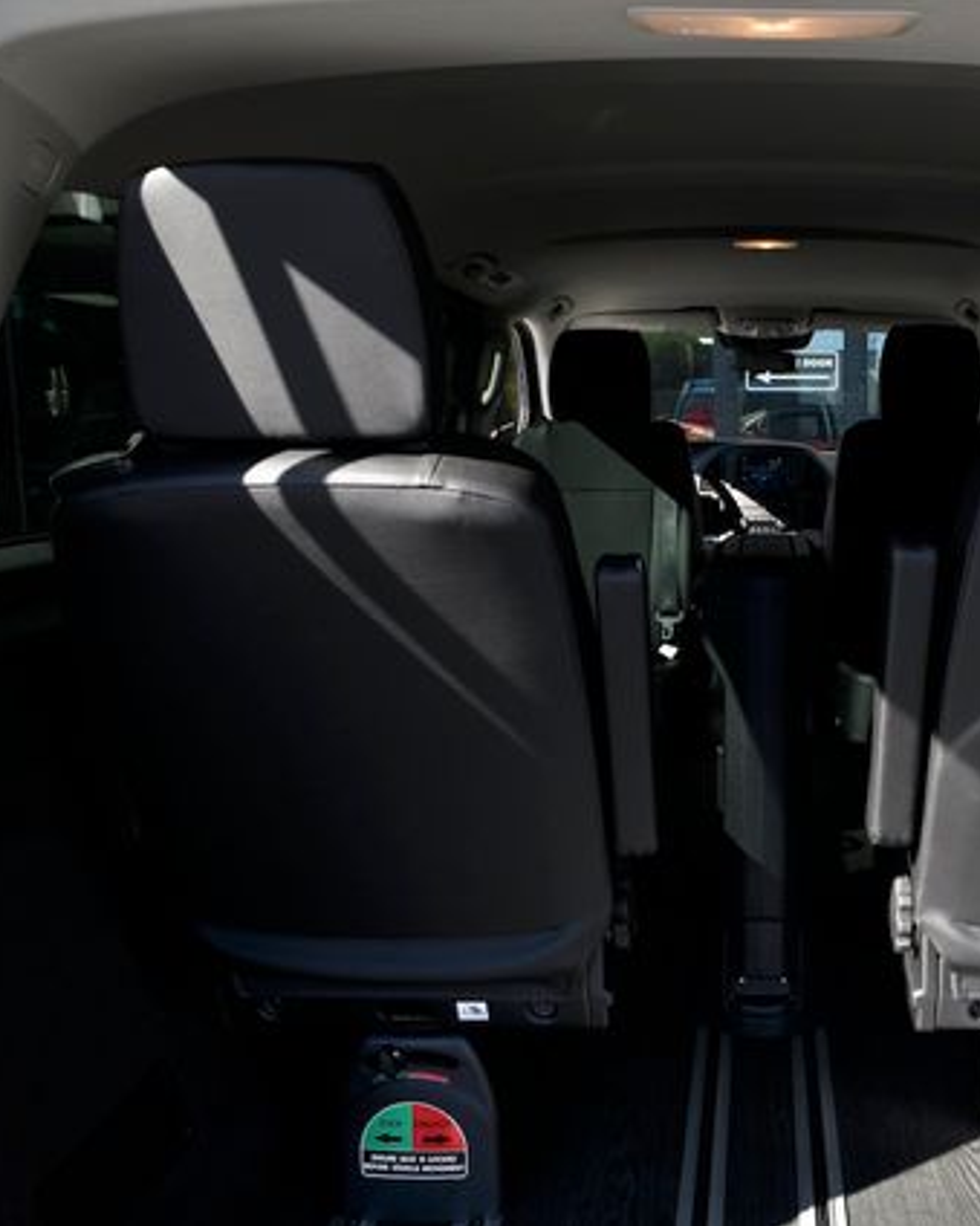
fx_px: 1233
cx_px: 766
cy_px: 612
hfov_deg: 41.7
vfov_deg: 52.9
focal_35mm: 34
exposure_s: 1/80
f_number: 7.1
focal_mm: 24
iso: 125
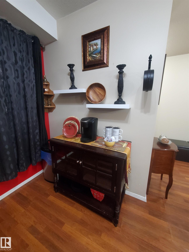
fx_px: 95
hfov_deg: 89.9
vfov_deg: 106.2
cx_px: 94
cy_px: 126
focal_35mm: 13
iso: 640
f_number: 2.2
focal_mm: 1.8
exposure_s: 1/30
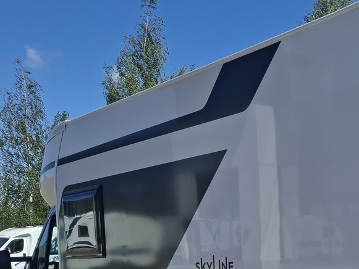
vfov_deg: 23.9
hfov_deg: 31.2
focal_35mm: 57
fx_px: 591
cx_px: 363
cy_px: 300
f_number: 1.8
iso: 50
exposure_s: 1/2786
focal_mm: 5.54
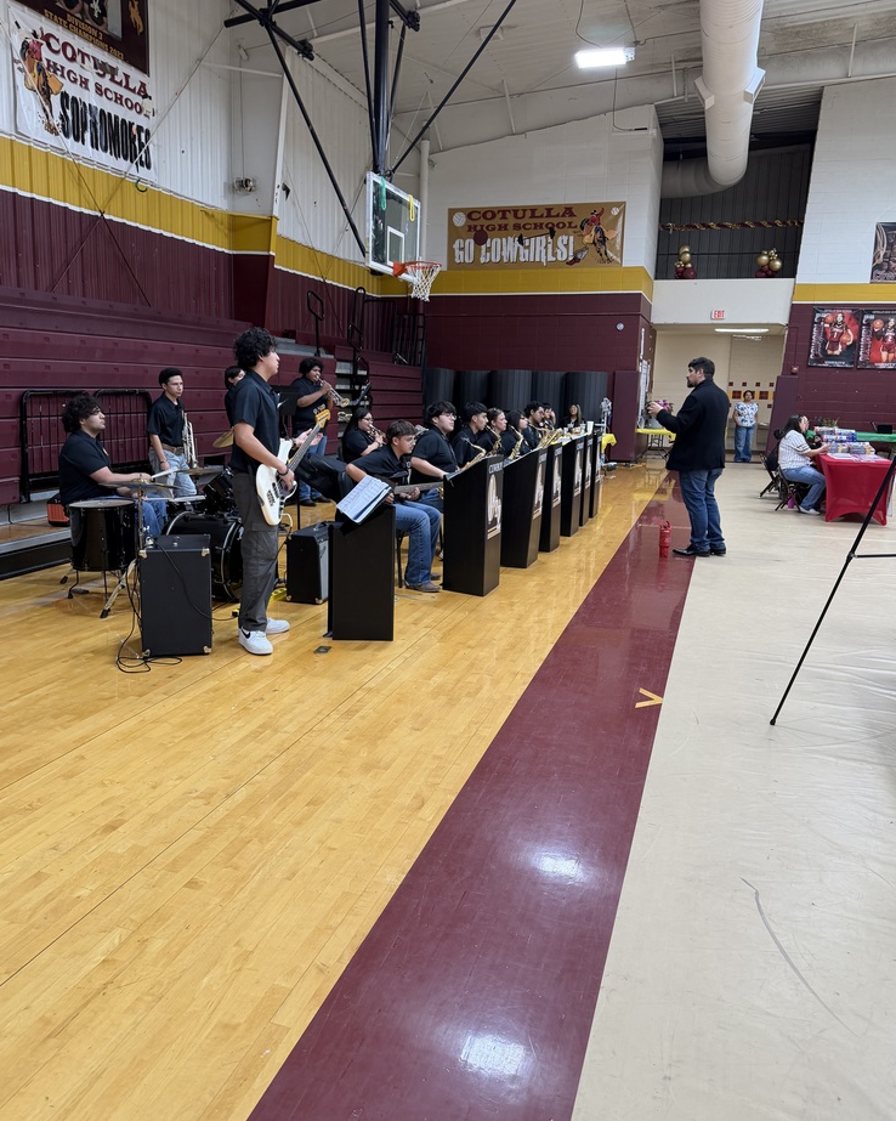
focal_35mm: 26
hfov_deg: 54.9
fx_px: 862
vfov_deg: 66.0
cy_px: 532
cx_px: 440
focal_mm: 6.76
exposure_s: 1/120
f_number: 1.78
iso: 200
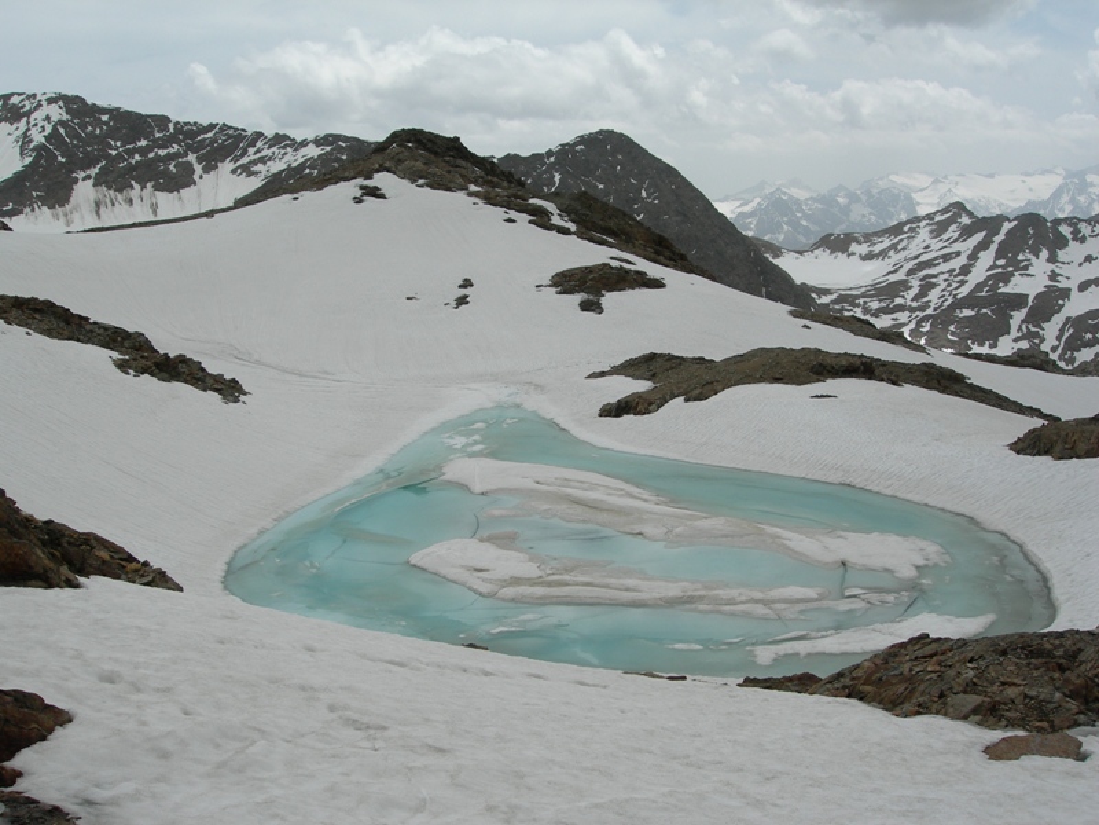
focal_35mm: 38
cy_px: 412
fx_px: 1206
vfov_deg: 37.7
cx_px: 550
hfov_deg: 49.0
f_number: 4.8
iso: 50
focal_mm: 7.8
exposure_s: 1/992
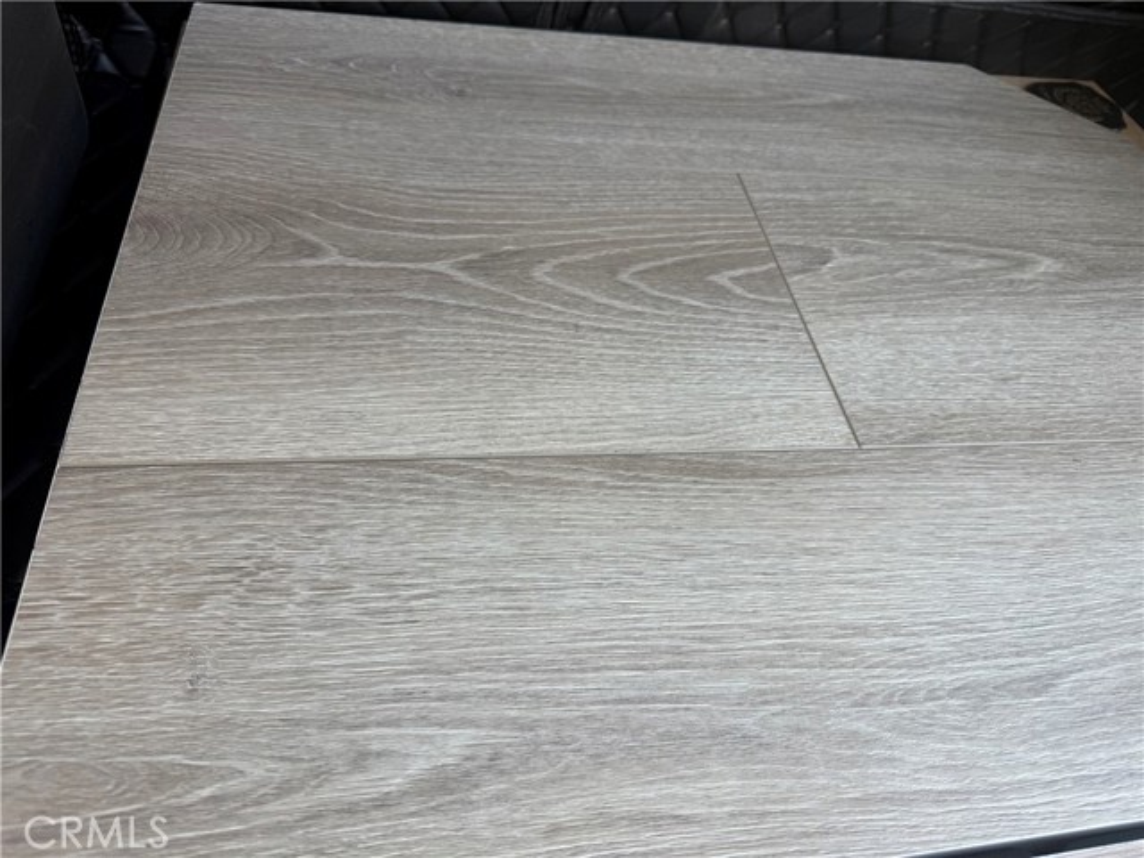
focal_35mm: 24
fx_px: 793
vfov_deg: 56.8
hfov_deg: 71.6
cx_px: 572
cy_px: 429
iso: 64
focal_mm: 6.76
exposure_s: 1/121
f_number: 1.78
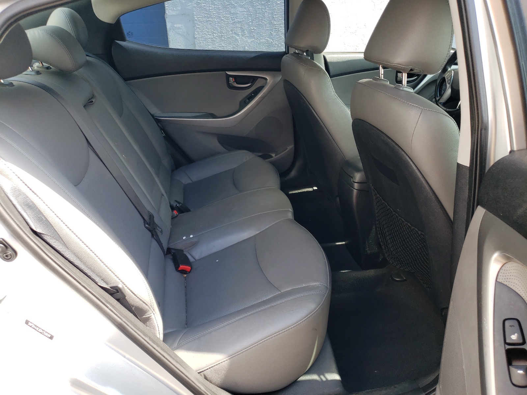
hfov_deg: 67.3
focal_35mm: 26
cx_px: 264
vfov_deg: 53.1
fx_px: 396
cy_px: 198
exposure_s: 1/250
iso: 50
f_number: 1.5
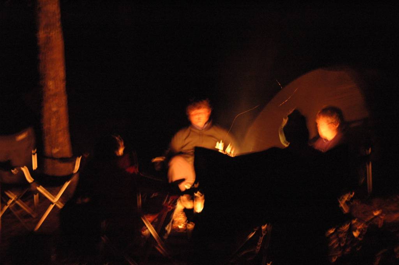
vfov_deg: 14.7
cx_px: 200
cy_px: 132
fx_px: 1029
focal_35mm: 93
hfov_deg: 21.9
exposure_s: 1
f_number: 5
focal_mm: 62
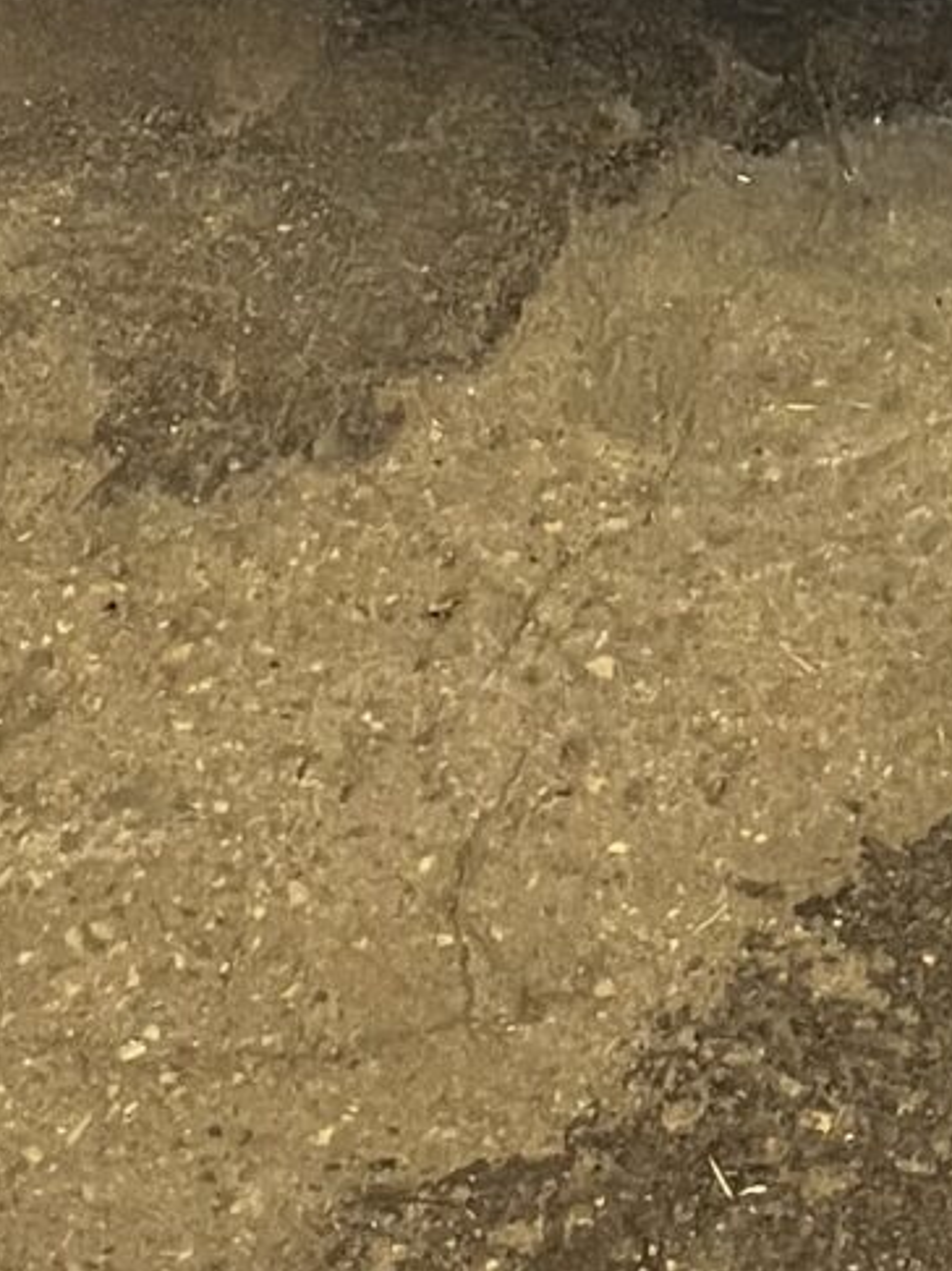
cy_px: -1527
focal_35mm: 137
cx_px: 1282
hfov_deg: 10.5
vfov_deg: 12.2
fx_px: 5028
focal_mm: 5.1
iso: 100
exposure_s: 1/42
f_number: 1.6
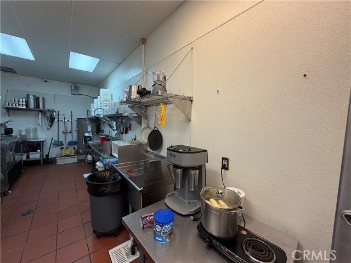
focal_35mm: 14
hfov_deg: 102.1
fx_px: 142
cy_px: 132
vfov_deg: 85.7
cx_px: 176
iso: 200
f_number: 2.2
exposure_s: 1/60
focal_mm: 2.22
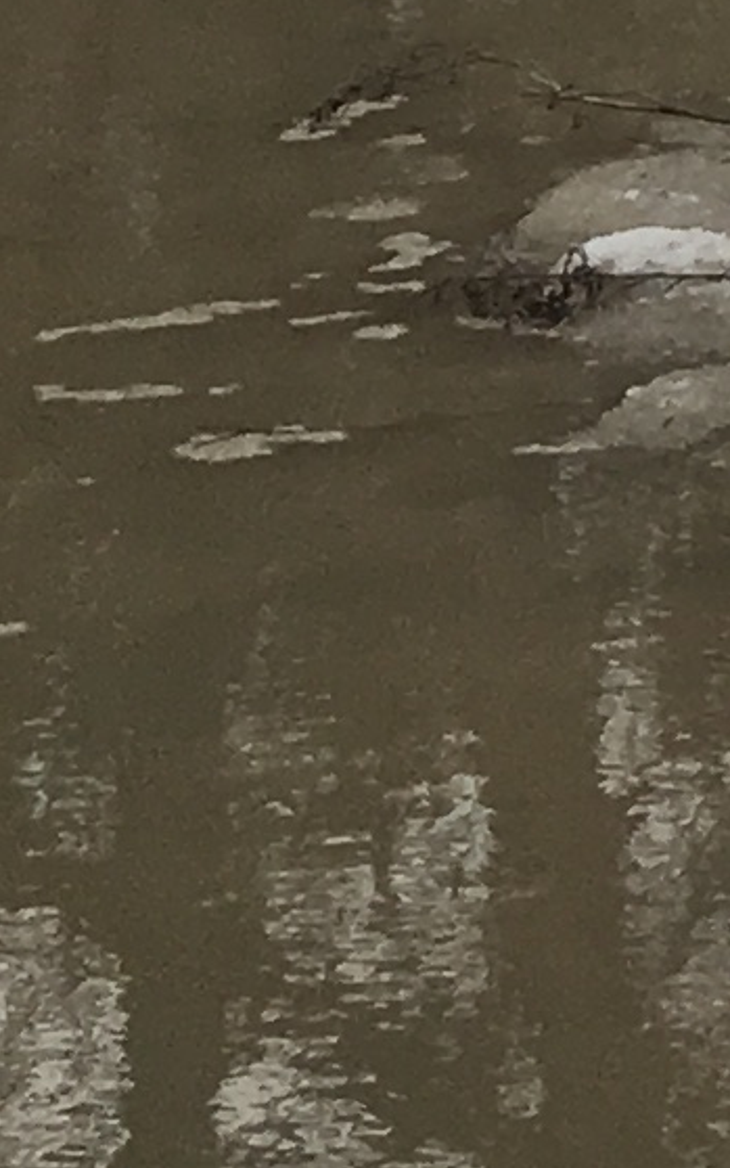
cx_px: 3343
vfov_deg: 8.7
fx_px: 7063
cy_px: -1551
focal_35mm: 222
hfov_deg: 5.0
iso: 25
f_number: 2.2
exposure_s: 1/1221
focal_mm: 4.15
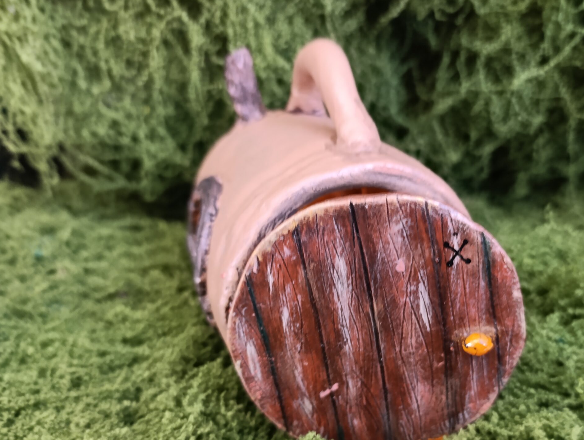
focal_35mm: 31
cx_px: 361
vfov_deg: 45.2
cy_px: 270
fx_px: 524
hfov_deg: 57.6
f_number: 1.6
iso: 1250
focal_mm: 6.14
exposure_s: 1/24
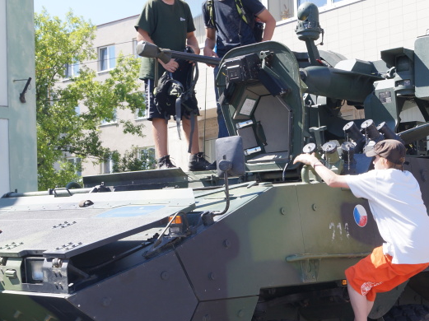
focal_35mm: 68
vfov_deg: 21.5
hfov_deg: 28.5
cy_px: 221
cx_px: 261
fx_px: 842
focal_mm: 24
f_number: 6.3
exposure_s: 1/160
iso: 100
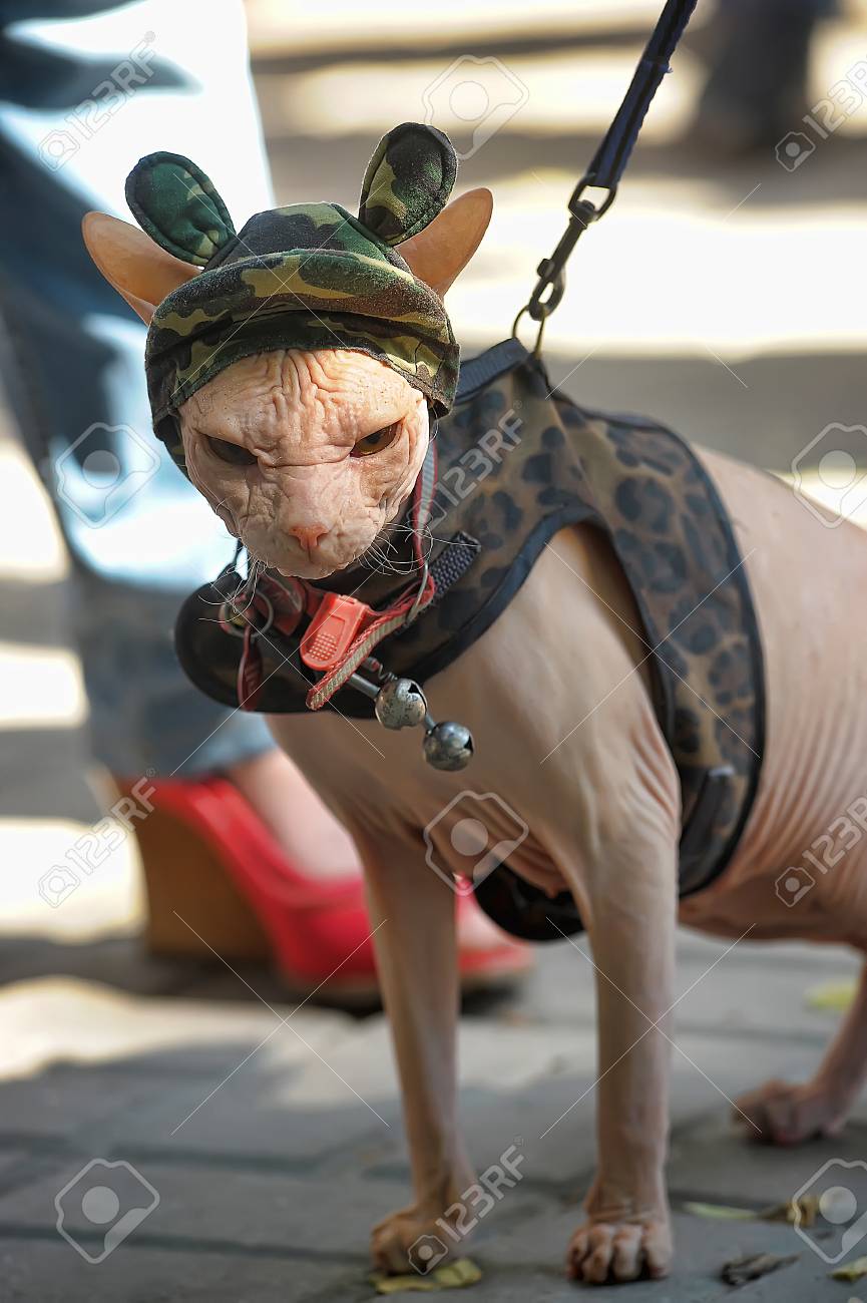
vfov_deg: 10.3
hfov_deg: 6.9
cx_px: 434
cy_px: 652
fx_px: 7234
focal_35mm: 200
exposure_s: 1/160
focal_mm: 200
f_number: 9
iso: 500
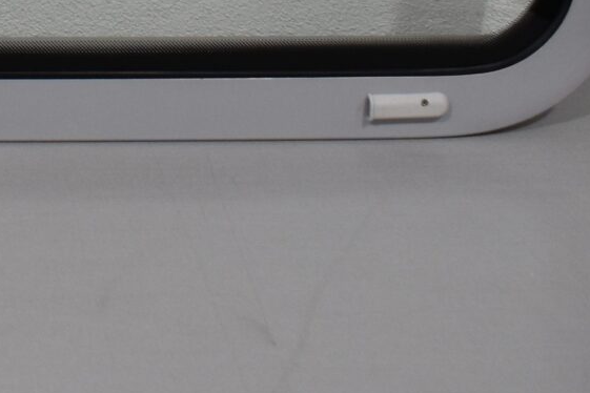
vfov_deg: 9.2
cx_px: -375
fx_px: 2245
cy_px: -469
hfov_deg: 13.8
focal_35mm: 137
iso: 400
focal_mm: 20
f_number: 5.6
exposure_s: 1/125
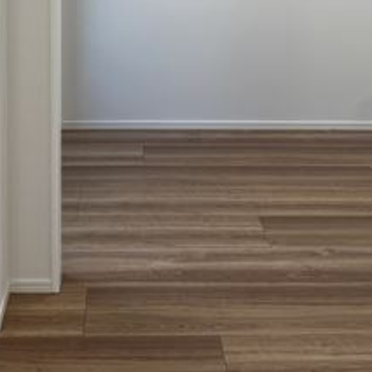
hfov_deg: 25.0
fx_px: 839
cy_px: -12
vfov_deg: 23.8
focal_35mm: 69
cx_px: 147
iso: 32
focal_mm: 4.25
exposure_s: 1/100
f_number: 1.8
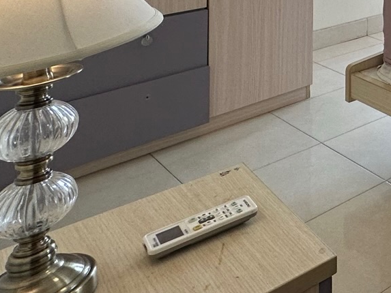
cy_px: -143
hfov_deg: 26.9
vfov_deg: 23.5
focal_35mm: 50
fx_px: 565
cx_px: 588
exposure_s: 1/118
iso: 40
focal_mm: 2.22
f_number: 2.2
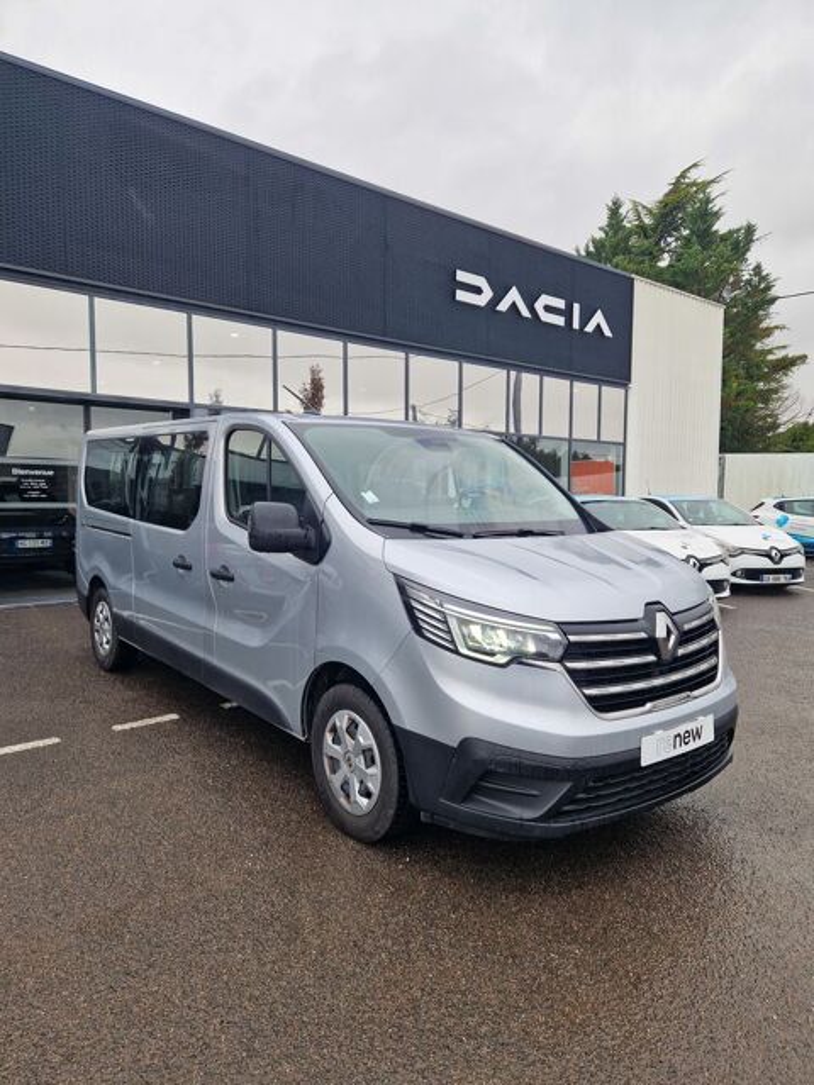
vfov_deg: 73.9
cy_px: 542
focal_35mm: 23
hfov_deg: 58.9
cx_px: 407
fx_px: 721
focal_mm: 5.4
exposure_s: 1/180
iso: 50
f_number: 1.8
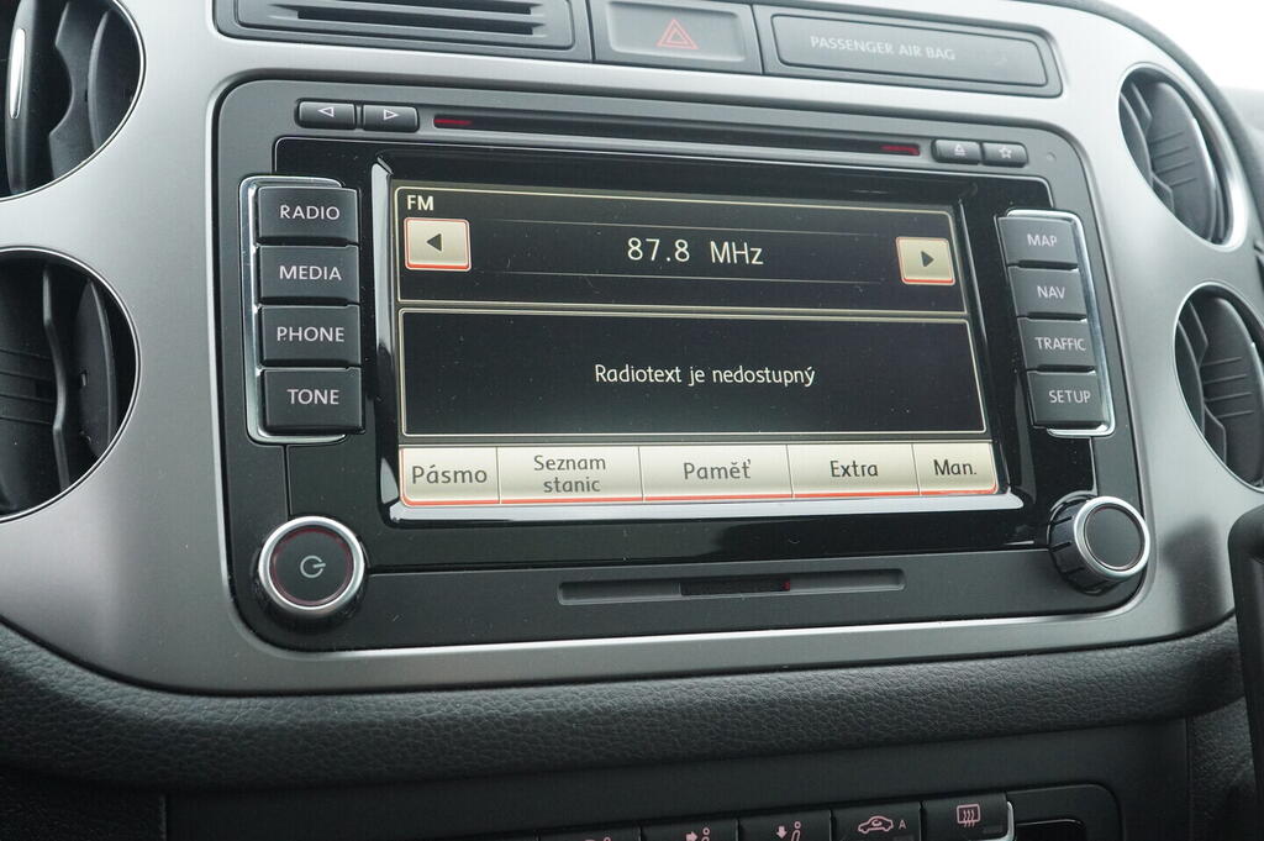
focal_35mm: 36
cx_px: 632
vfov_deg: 36.8
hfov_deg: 53.2
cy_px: 420
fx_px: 1263
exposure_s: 1/160
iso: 4000
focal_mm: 24
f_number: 6.3
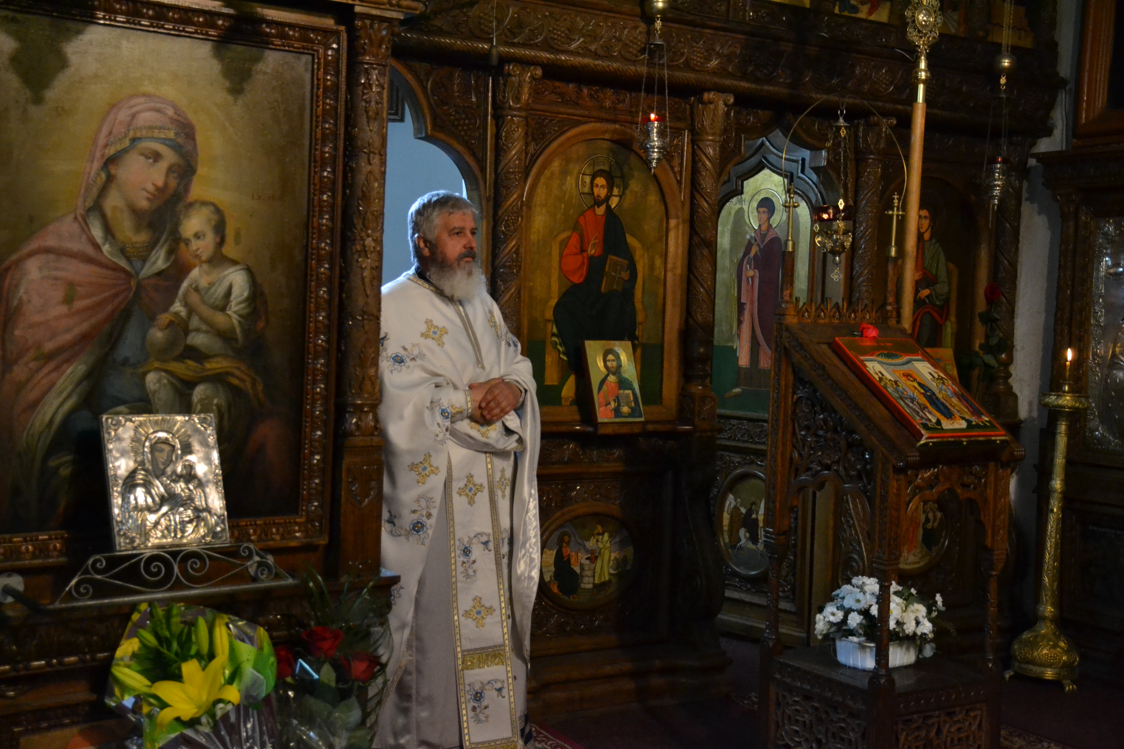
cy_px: 374
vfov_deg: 28.1
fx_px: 1499
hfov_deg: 41.1
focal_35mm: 48
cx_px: 562
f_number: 4
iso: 3200
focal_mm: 32
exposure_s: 1/125
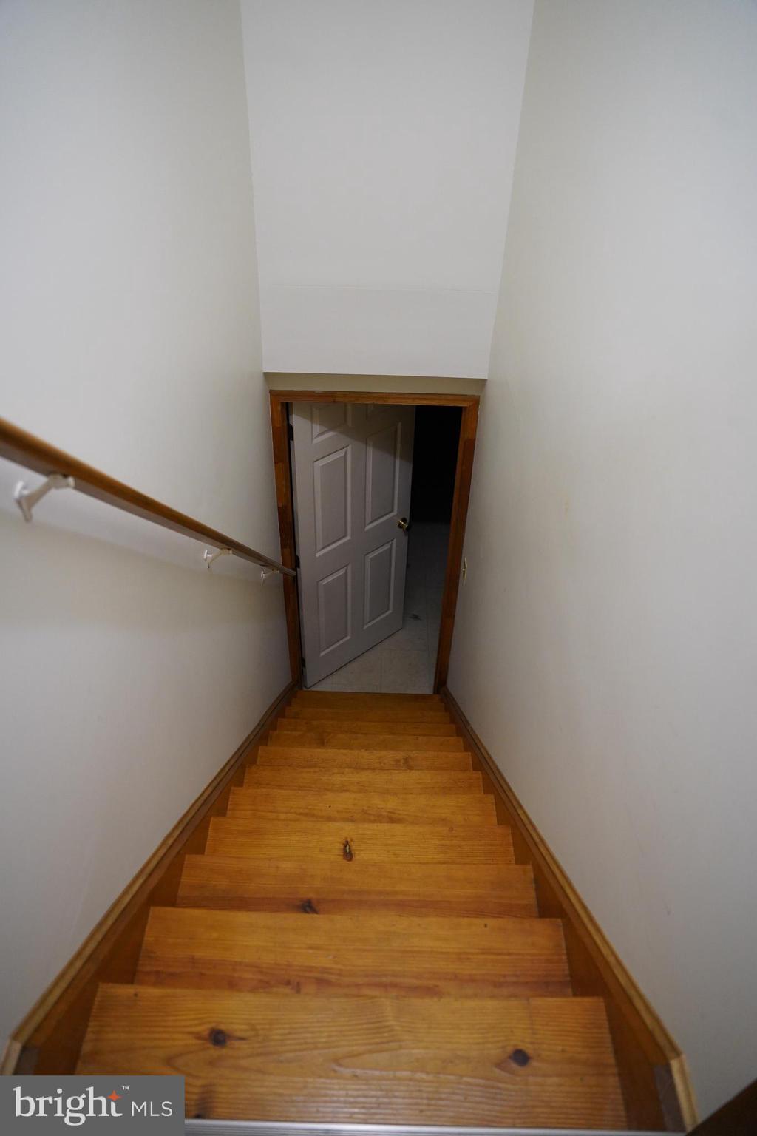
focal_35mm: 24
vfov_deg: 73.7
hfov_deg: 53.1
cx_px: 378
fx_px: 757
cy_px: 568
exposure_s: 1/160
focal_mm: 24
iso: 4000
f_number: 2.8
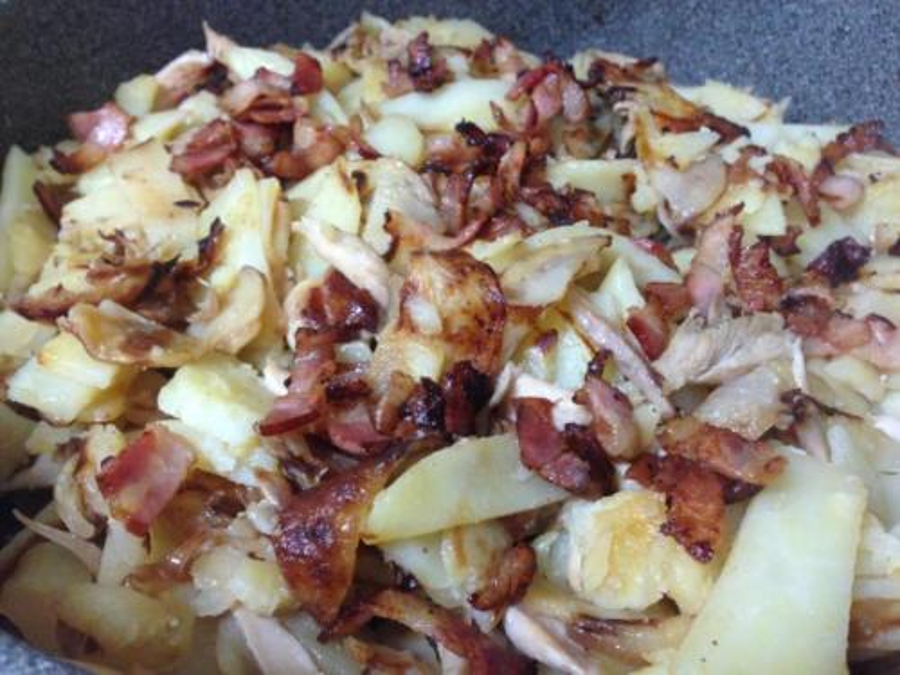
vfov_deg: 42.9
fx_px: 858
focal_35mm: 33
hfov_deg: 55.4
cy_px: 338
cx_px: 450
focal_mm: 4.12
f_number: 2.4
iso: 200
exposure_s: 1/20
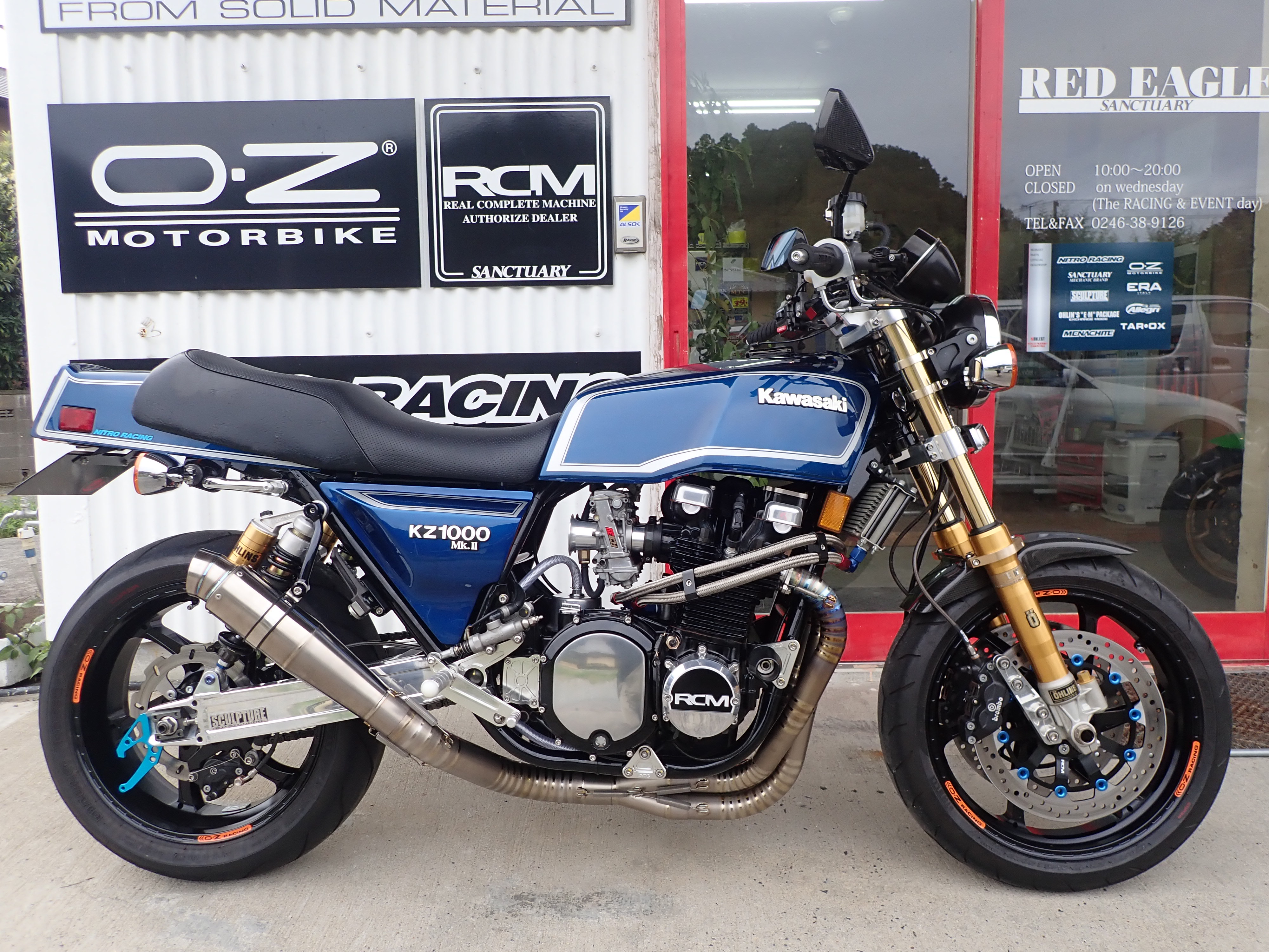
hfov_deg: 69.4
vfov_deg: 54.9
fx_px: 916
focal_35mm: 25
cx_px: 634
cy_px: 476
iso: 100
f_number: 2.8
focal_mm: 4.5
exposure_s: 1/100
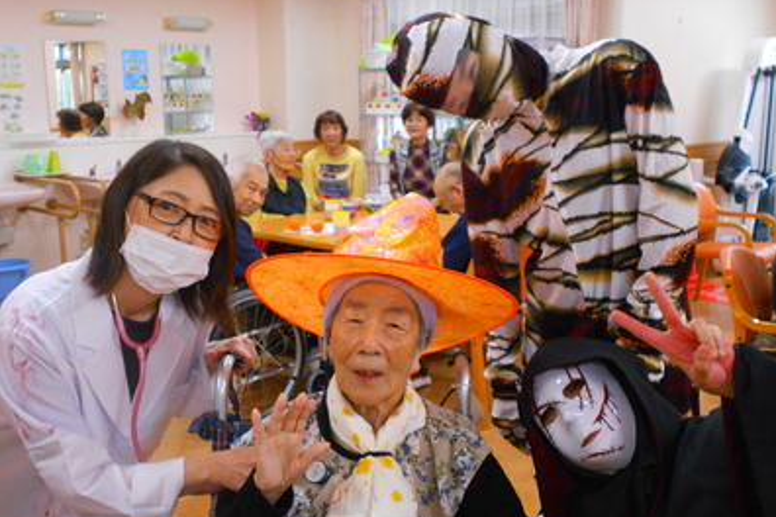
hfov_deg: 47.4
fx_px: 884
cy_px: 270
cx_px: 390
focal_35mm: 41
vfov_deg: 32.6
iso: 400
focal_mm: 6.7
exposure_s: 1/30
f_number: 3.9
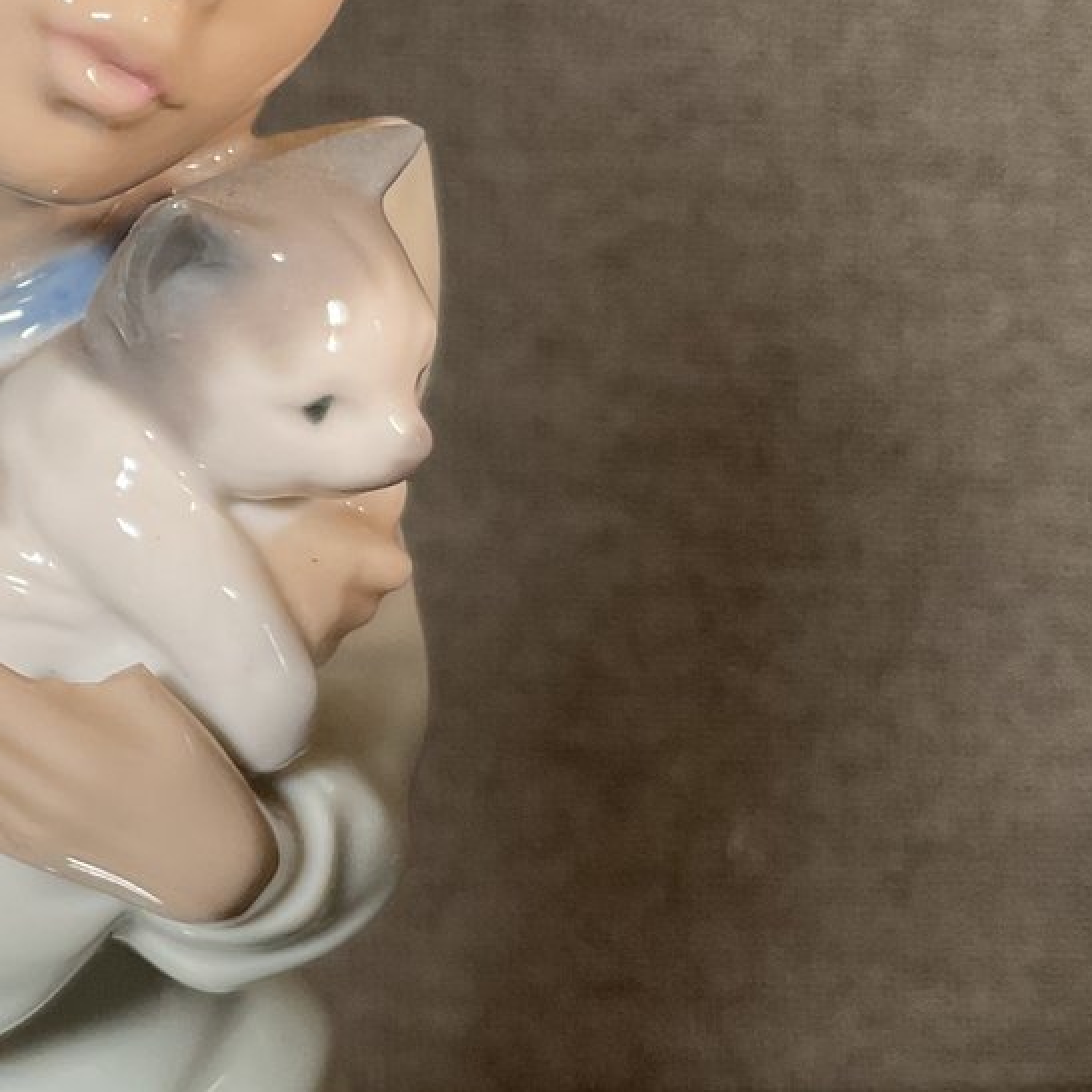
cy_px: 517
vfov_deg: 24.3
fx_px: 2534
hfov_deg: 23.1
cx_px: -55
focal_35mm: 71
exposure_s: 1/60
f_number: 1.8
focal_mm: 3
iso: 50
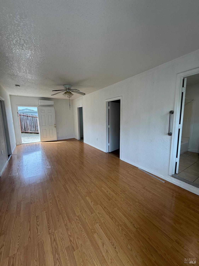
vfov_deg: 102.1
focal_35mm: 14
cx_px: 100
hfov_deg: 85.7
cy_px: 133
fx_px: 107
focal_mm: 2.22
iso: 64
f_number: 2.2
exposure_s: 1/99
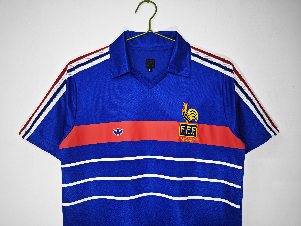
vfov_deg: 58.9
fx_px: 200
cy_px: 113
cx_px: 150
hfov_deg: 73.9
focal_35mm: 23
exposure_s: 1/100
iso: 109
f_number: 1.75
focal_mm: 8.67
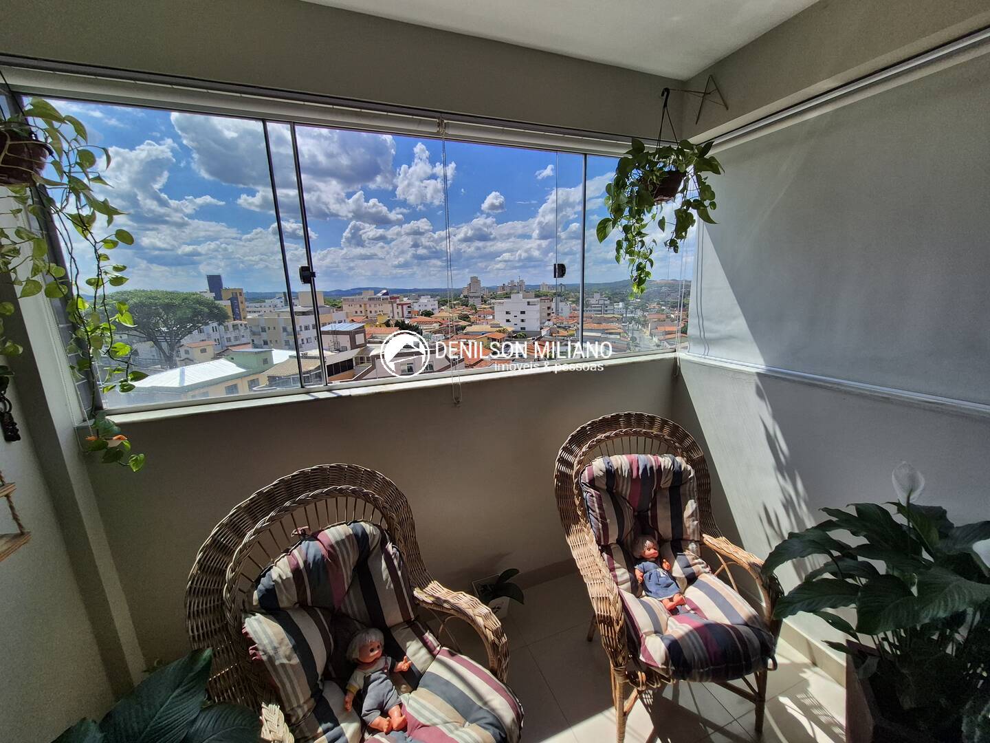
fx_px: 372
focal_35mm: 13
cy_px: 372
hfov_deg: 106.2
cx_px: 495
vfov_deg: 89.9
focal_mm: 1.74
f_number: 2.2
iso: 50
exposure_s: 1/1900
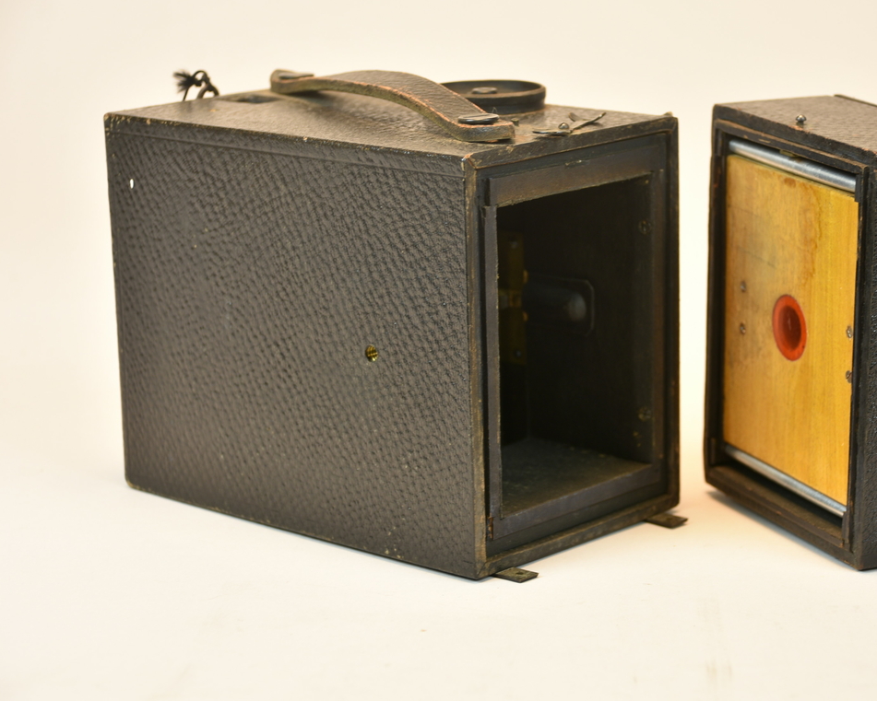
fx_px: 2674
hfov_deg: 18.6
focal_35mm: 103
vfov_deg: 15.0
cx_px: 549
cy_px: 352
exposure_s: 1/5
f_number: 5
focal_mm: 58
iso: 100
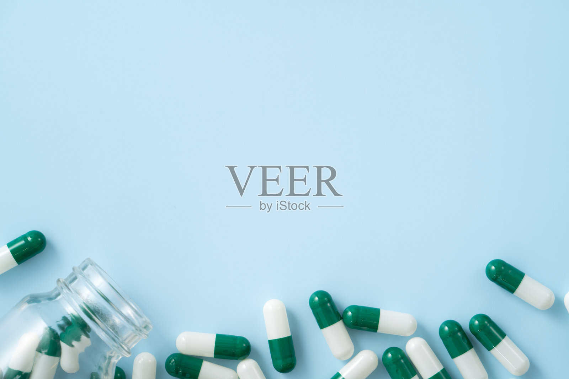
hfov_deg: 8.0
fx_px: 4094
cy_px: 190
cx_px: 284
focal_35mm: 259
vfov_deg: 5.3
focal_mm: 259
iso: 100
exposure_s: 1/80
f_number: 13
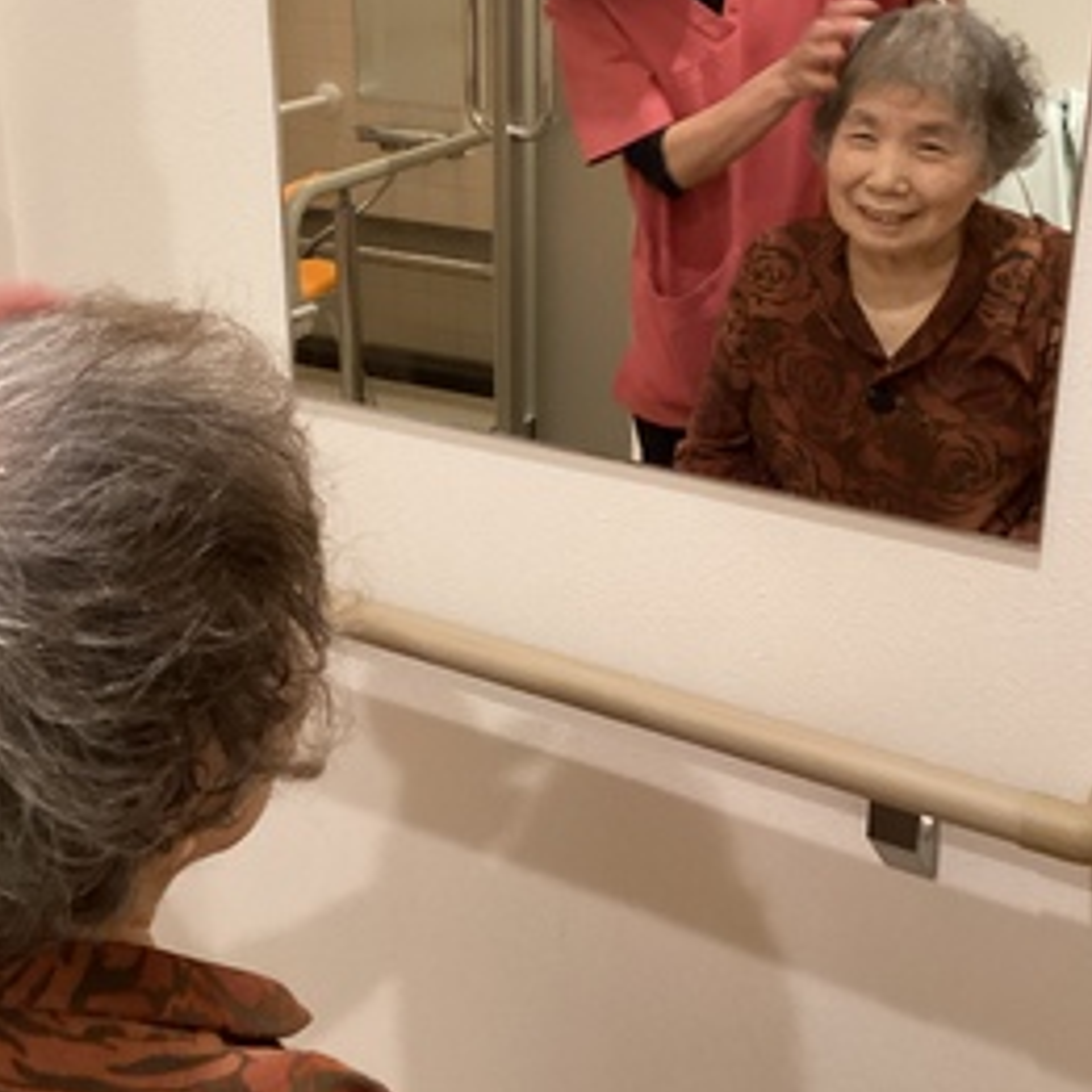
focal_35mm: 42
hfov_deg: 40.0
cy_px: 335
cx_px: 523
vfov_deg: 39.4
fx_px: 1499
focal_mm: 3.3
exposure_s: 1/33
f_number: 2.4
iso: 320
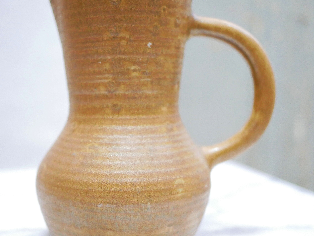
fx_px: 445
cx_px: 128
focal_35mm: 49
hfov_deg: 38.8
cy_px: 143
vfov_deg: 29.6
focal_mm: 20
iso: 1600
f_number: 1.7
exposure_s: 1/60
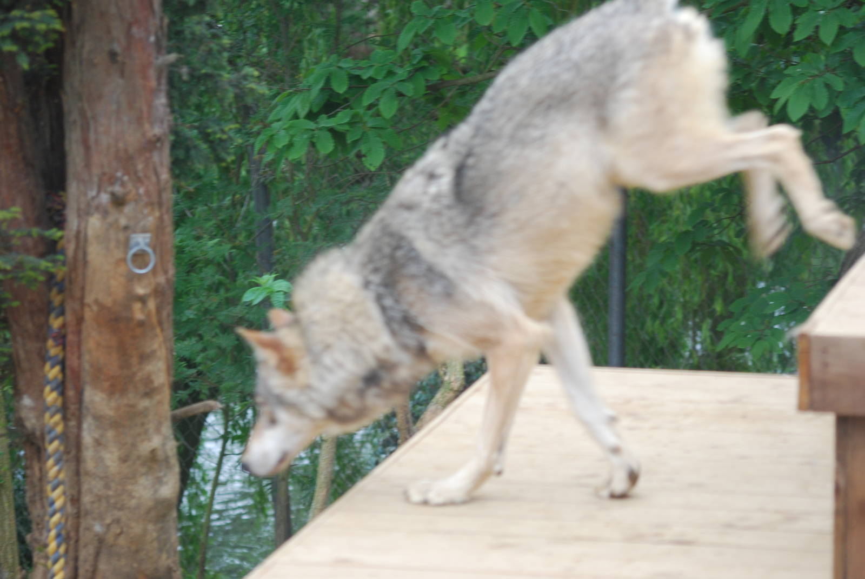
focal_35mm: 165
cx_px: 432
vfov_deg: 8.3
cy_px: 290
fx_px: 3969
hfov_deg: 12.4
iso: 400
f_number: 4.2
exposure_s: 1/80
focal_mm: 110
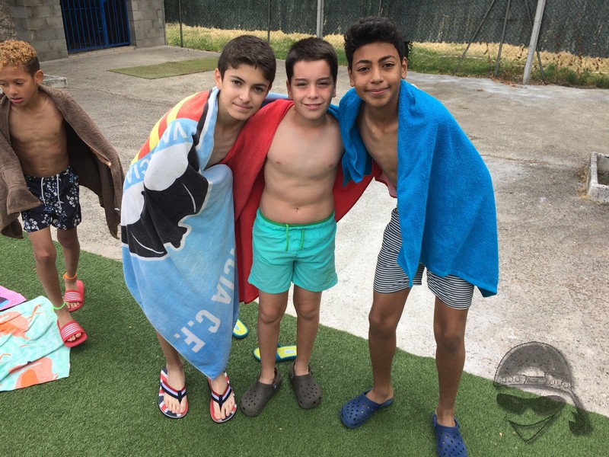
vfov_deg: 48.2
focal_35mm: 29
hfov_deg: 61.7
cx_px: 304
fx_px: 510
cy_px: 228
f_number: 2.2
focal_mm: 4.15
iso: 32
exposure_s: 1/570
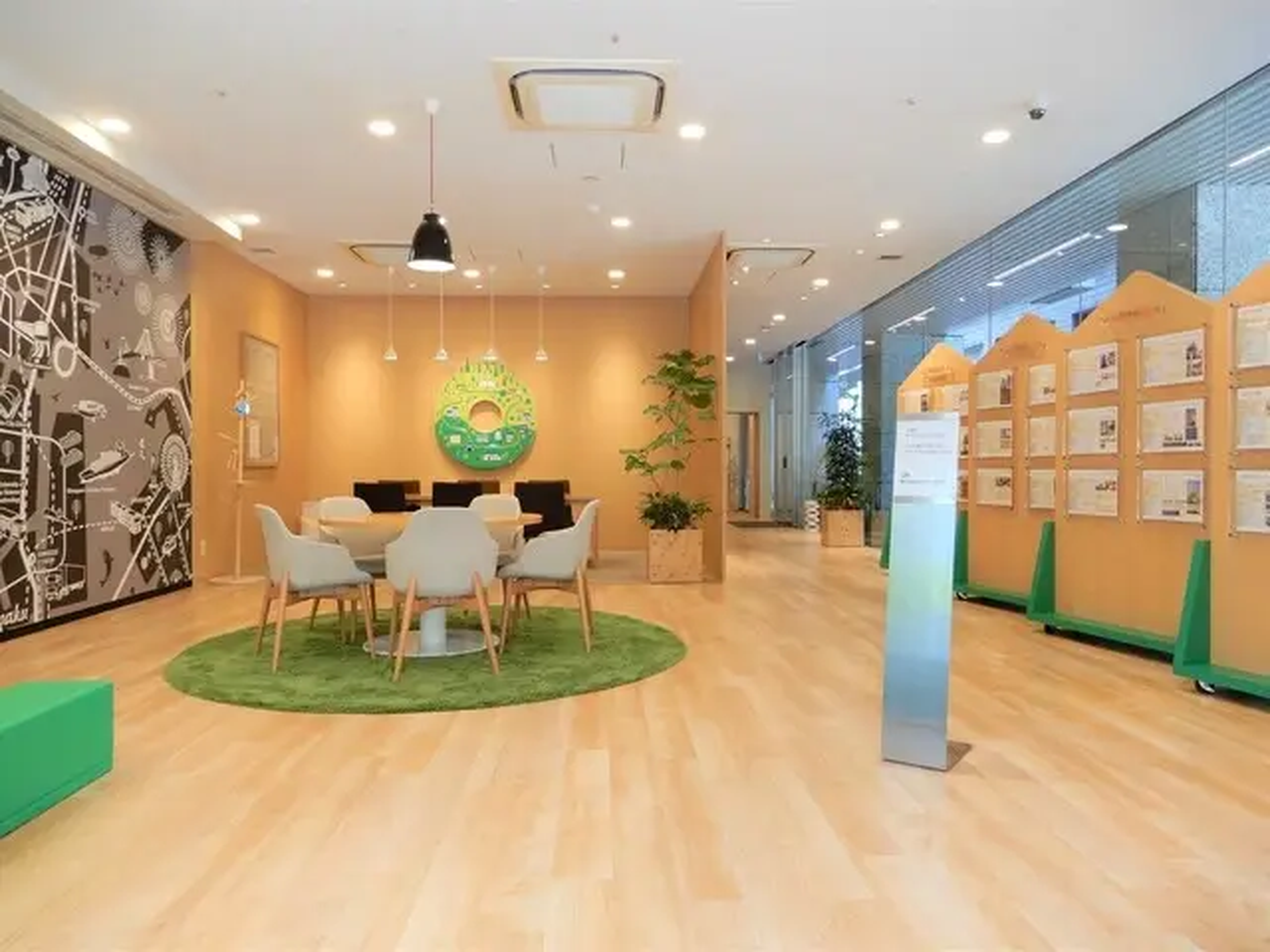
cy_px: 476
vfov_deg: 56.8
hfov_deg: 71.6
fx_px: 881
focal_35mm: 24
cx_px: 635
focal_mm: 4.3
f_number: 3.4
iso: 100
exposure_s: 1/30
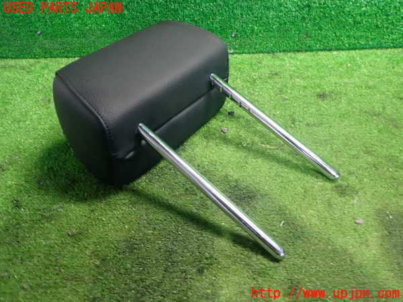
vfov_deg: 46.8
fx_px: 349
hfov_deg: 60.0
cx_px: 202
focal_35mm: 30
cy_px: 151
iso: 800
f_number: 2.3
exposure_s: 1/30
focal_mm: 5.4
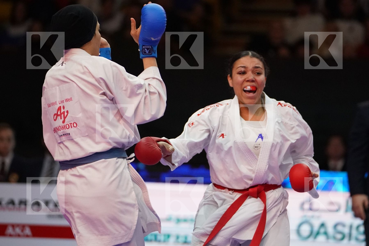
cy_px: 123
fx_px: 2521
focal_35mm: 246
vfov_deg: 5.6
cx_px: 184
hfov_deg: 8.4
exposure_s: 1/1000
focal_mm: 164
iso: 6400
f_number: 2.8
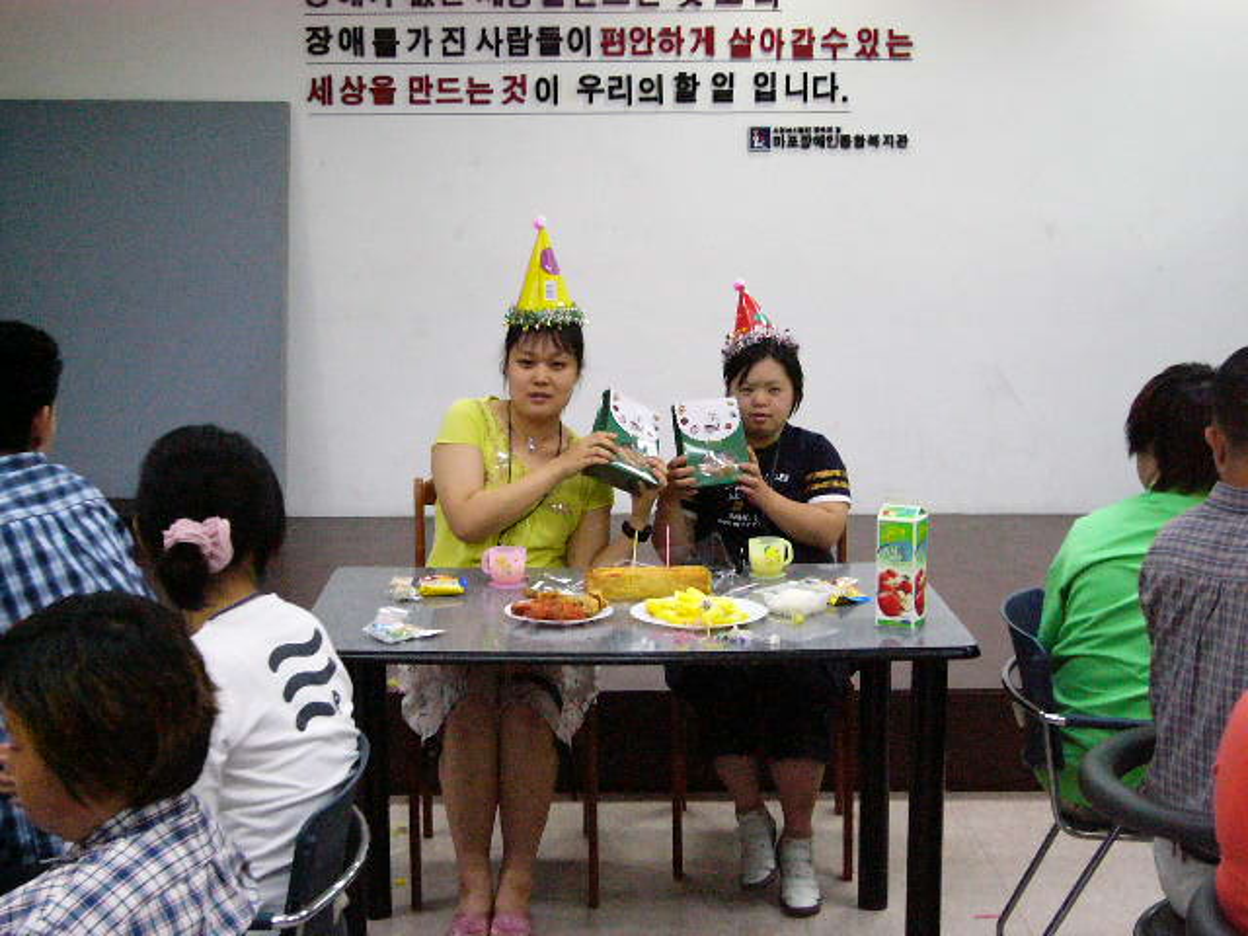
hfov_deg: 36.2
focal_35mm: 53
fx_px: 1911
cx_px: 624
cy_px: 468
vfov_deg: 27.5
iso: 400
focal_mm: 8.8
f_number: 3.4
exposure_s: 1/30
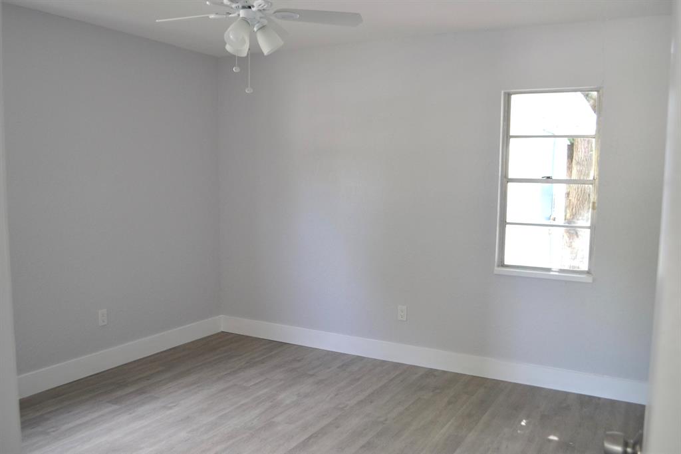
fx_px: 567
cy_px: 227
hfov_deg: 61.9
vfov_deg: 43.6
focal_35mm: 30
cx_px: 340
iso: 400
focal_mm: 20
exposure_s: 1/50
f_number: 3.8
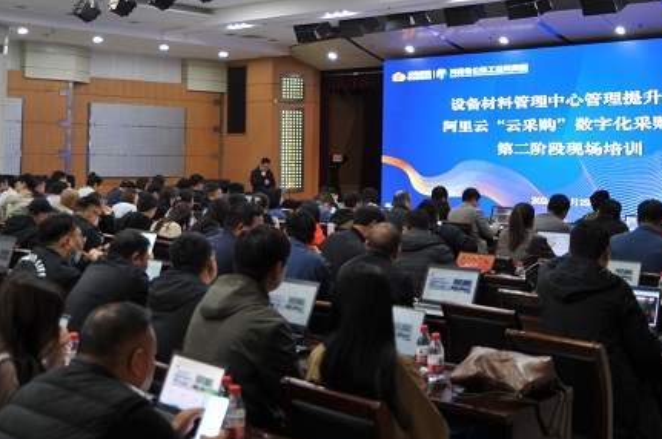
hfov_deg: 38.2
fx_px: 955
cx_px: 316
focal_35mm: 52
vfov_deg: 25.5
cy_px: 86
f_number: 3.8
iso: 280
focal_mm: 28
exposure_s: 1/30
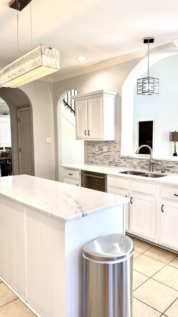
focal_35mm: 27
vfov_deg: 69.9
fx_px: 227
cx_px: 109
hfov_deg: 42.6
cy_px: 159
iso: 100
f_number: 1.78
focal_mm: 6.76
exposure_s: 1/178
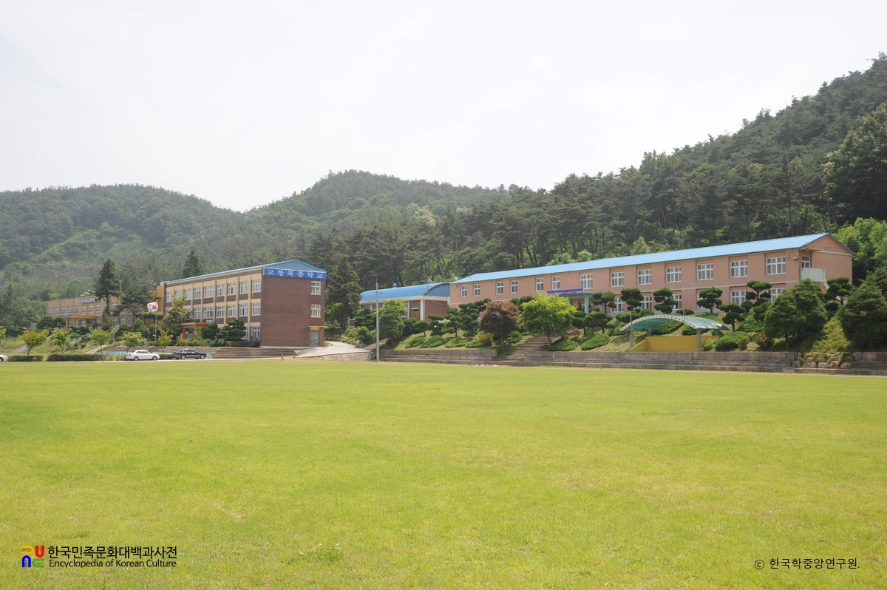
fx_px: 1379
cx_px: 444
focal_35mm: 56
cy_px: 295
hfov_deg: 35.7
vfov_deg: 24.2
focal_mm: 56
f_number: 13
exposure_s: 1/160
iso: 200
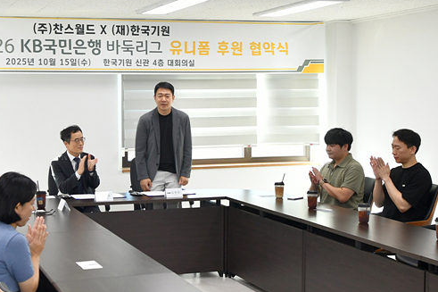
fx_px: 657
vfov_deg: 25.0
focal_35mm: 54
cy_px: 182
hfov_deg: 36.9
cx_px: 227
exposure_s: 1/250
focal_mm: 26
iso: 1000
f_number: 5
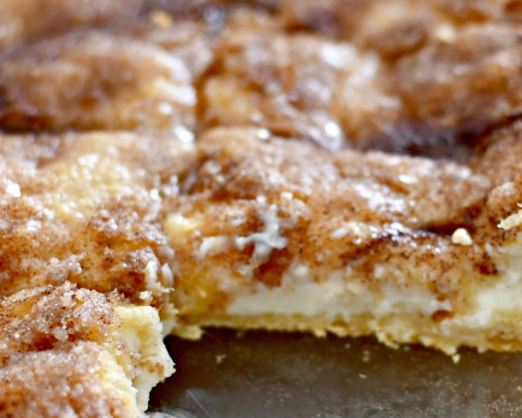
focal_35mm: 96
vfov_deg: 16.0
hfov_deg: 20.0
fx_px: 1483
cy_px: 187
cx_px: 228
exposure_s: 1/125
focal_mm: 35
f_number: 2.8
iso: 800
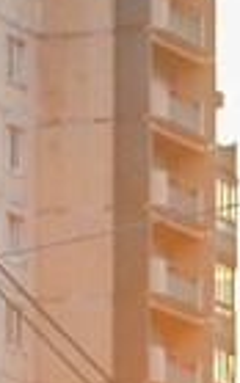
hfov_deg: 1.8
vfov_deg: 2.9
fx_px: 7454
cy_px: 896
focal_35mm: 713
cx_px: -1324
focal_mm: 65
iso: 1000
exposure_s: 1/200
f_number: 7.1
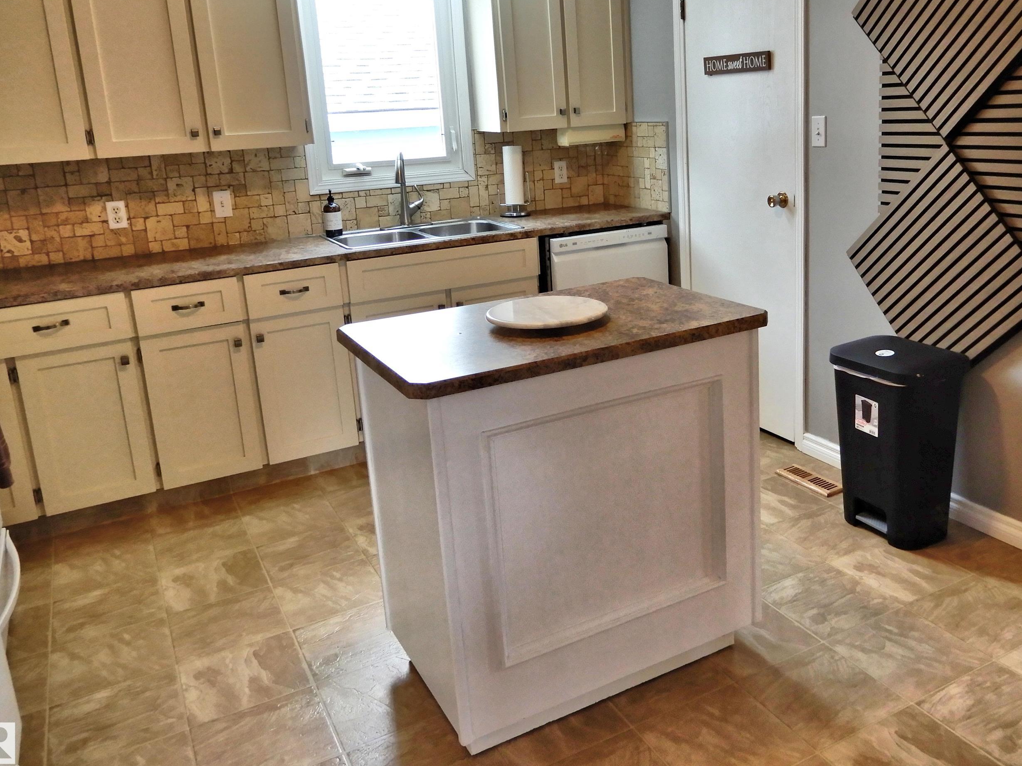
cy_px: 300
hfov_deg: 59.5
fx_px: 886
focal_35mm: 30
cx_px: 612
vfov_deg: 46.5
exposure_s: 1/30
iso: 140
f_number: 3.4
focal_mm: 4.3
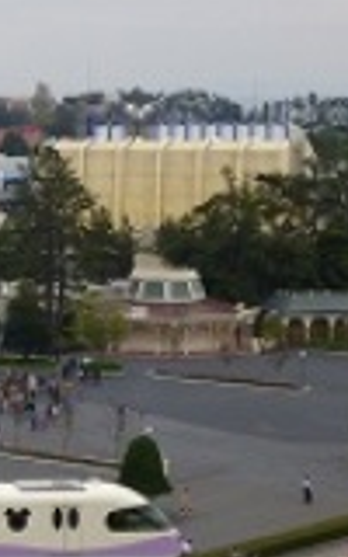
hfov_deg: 9.2
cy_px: 165
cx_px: -275
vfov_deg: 15.3
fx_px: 2064
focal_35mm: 136
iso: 100
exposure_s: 1/125
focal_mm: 7.4
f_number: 3.8
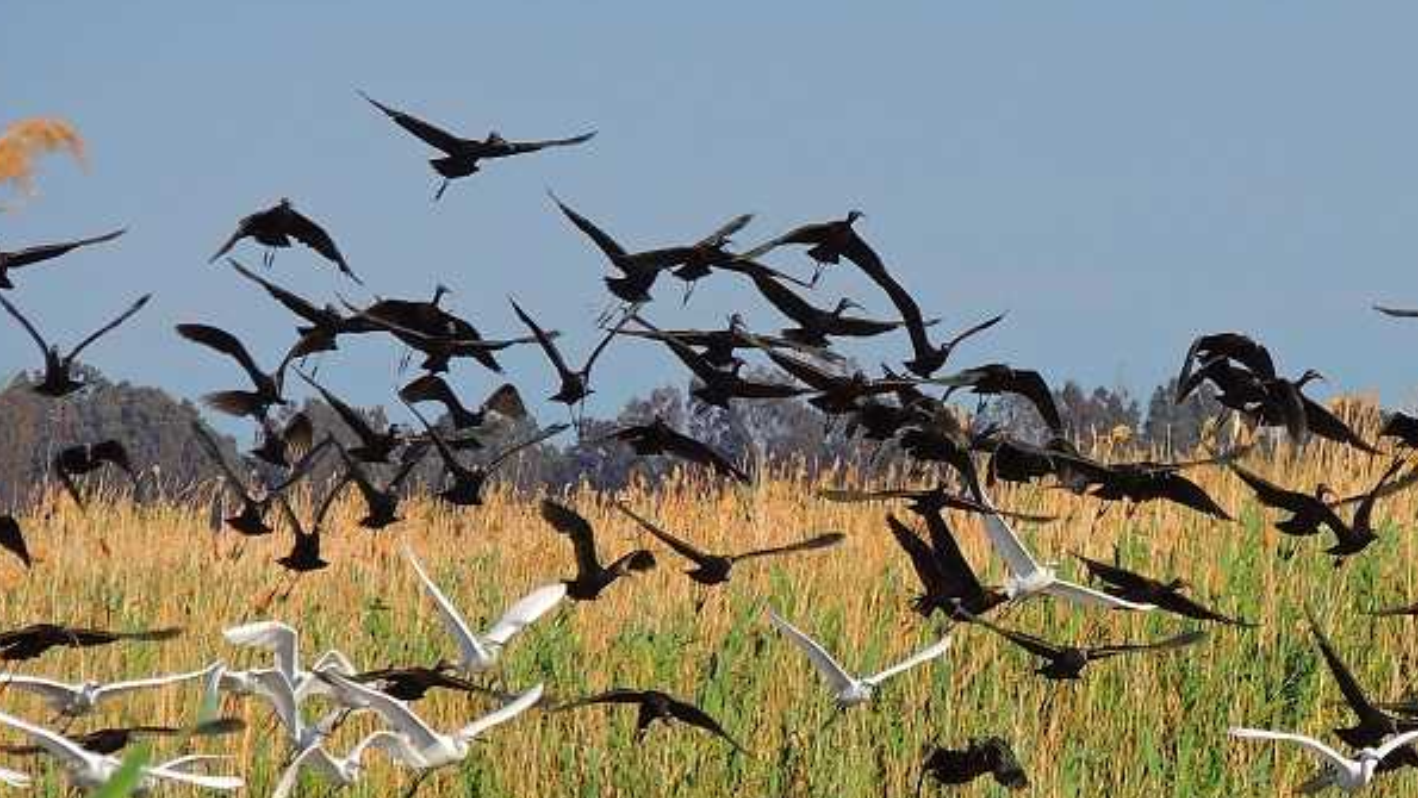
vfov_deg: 1.7
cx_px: 1122
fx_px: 27529
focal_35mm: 732
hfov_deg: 2.9
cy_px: 536
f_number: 4.8
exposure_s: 1/800
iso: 100
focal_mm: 71.3
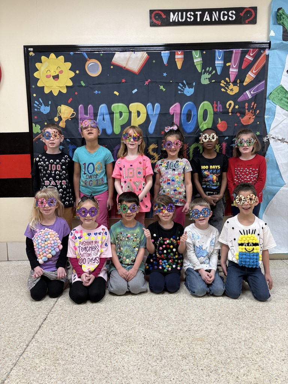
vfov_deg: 67.3
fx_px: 288
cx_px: 144
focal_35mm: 26
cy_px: 192
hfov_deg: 53.1
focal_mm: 5.96
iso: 125
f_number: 1.6
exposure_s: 1/60
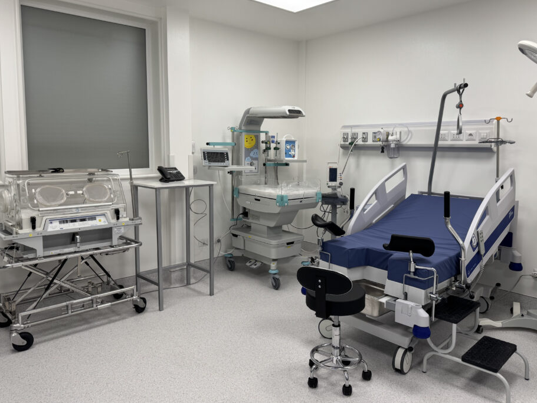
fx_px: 419
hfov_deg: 65.2
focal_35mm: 27
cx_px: 287
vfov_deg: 51.3
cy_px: 179
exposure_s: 1/121
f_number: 1.78
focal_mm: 6.76
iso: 64
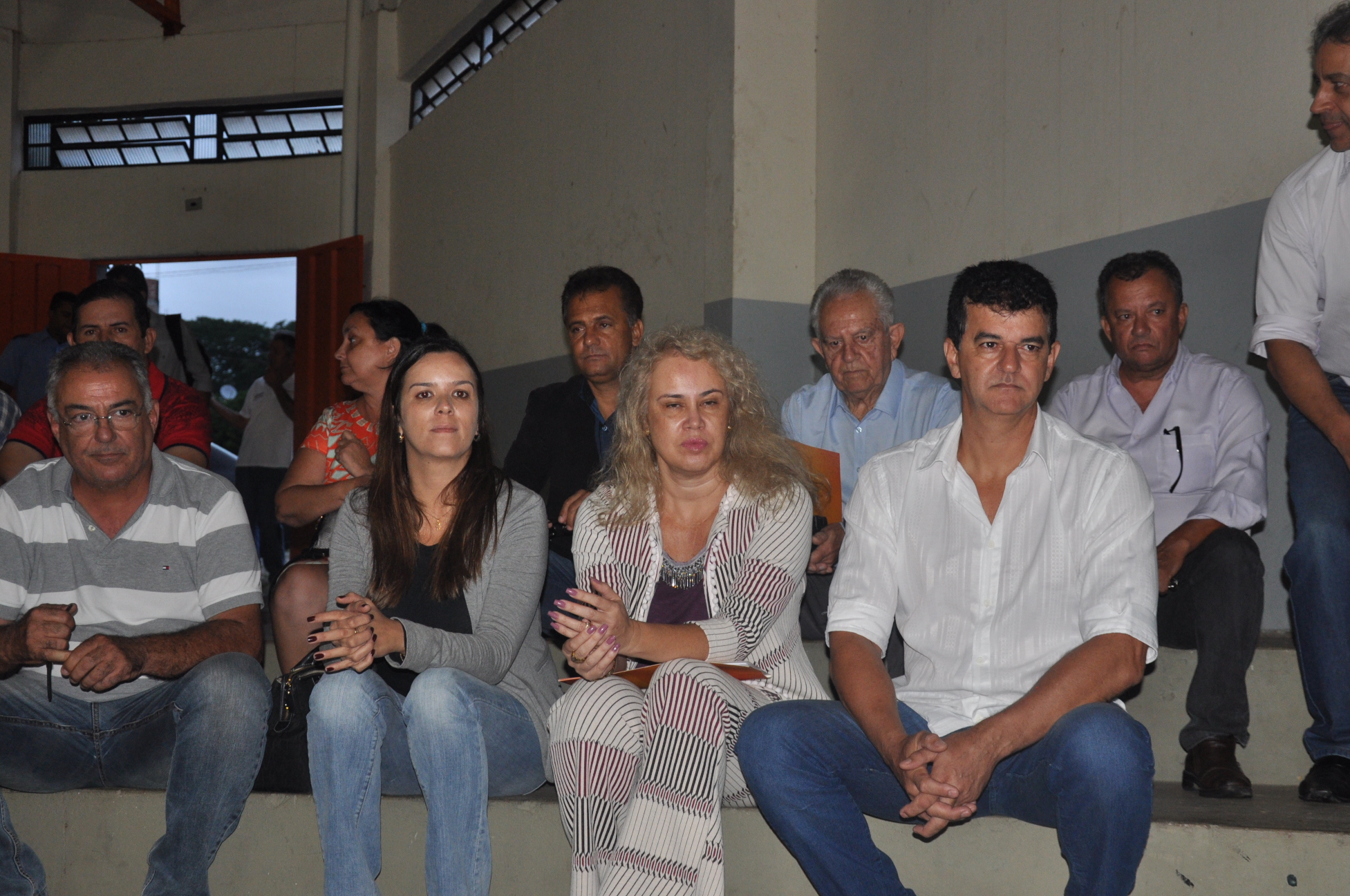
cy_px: 466
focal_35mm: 56
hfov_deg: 35.7
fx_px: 2097
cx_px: 738
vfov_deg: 24.1
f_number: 4.2
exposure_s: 1/60
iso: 640
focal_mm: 34
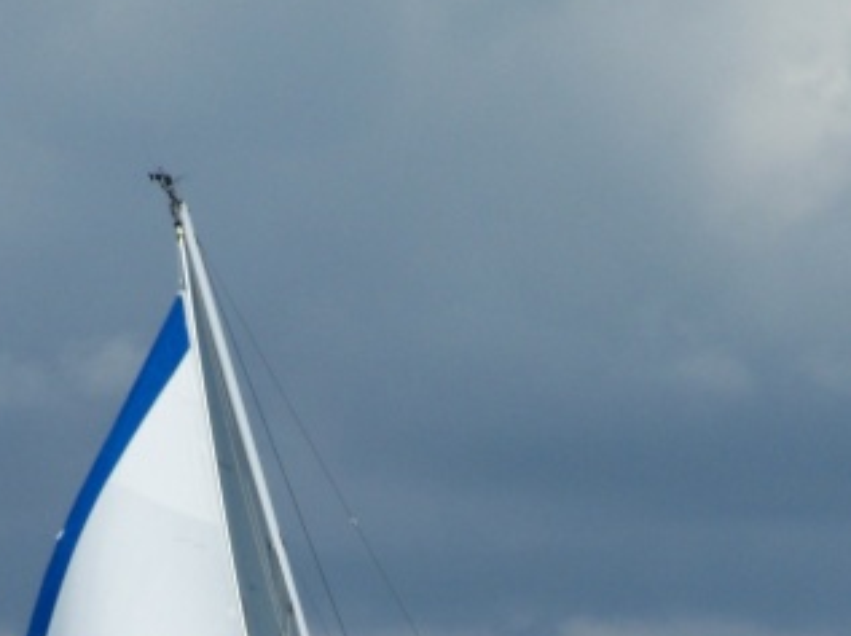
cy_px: 633
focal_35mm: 382
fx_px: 9380
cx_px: 344
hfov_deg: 5.2
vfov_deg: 3.9
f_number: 6.3
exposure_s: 1/750
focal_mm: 31.3
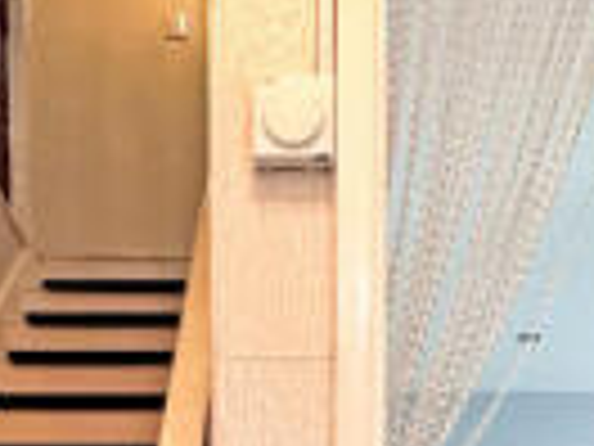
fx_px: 1064
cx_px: 281
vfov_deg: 19.6
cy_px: 723
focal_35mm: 62
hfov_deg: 31.2
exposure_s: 1/50
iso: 320
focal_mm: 2.22
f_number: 2.2
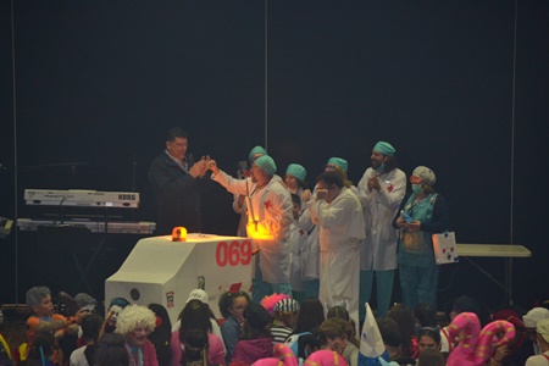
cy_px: 183
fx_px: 2516
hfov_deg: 12.5
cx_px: 274
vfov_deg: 8.3
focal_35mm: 165
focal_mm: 110
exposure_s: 1/60
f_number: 4.5
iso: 1600
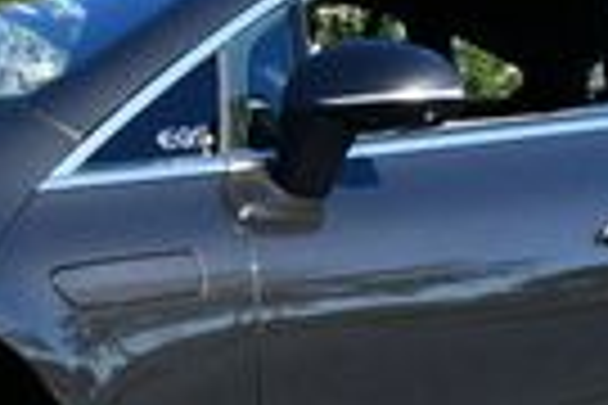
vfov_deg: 6.6
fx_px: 3530
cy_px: 148
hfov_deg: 9.8
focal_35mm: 209
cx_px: 54
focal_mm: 22
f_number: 8
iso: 160
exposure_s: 1/250
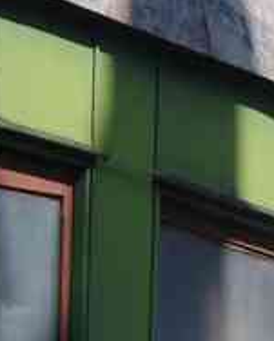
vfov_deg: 3.3
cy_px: 465
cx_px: 592
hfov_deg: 2.6
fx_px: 5895
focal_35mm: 583
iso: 200
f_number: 9
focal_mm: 77.5
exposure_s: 1/125
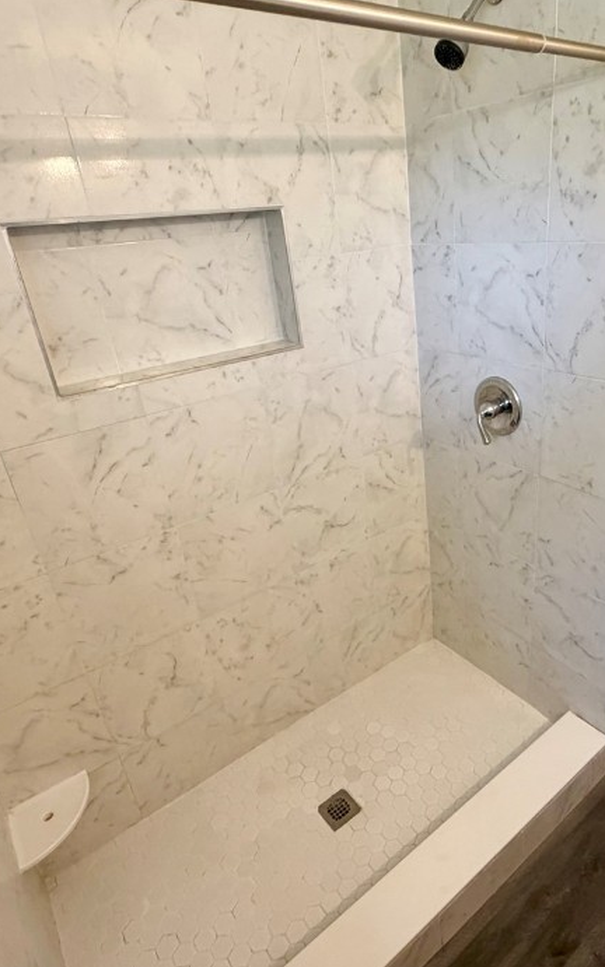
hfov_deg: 54.1
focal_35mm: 22
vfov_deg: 79.6
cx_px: 396
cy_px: 484
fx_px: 580
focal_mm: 2.22
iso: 250
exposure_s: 1/120
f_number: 2.2
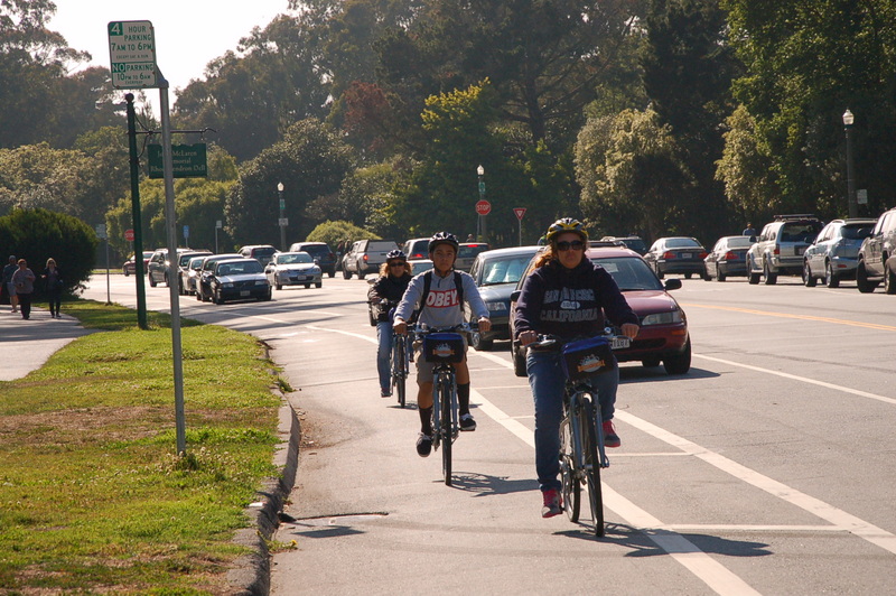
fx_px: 3357
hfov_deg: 15.2
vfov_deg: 10.1
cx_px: 448
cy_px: 298
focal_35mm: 135
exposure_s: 1/1600
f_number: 10
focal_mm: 90
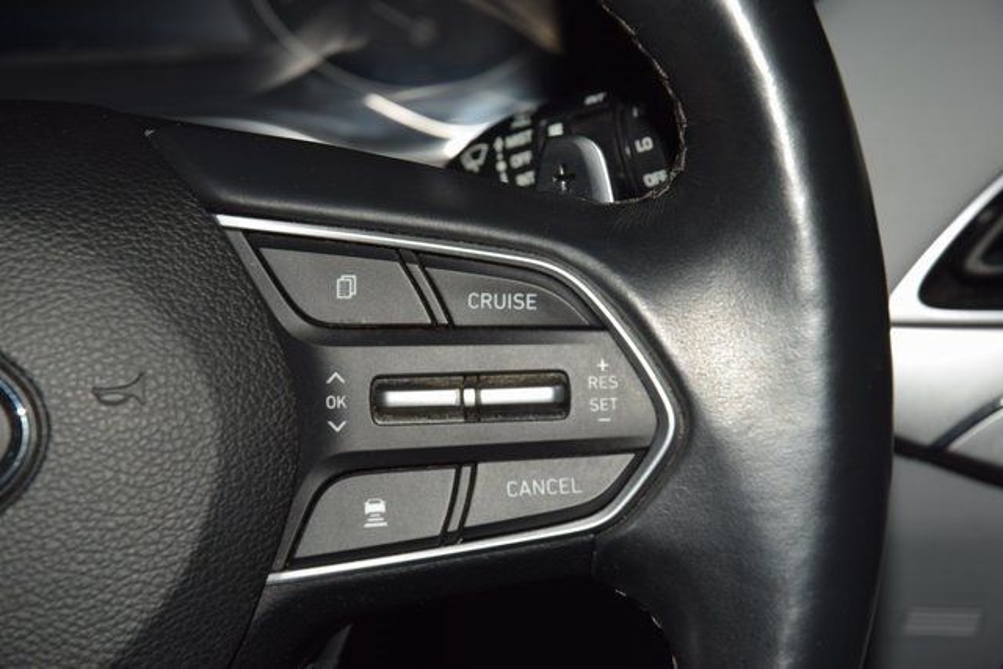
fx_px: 2926
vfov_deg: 13.0
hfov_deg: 19.5
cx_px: 502
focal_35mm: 105
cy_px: 334
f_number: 8
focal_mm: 70
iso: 100
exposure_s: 1/125
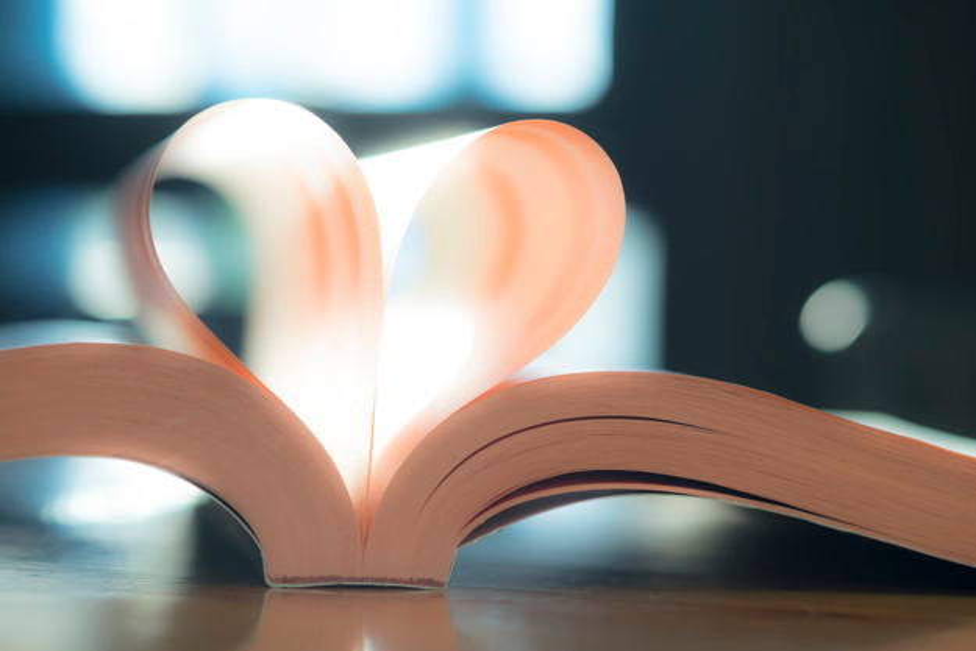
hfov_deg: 22.6
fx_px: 2440
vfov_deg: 15.2
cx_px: 488
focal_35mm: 90
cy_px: 326
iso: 400
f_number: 3.2
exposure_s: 1/240
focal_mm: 60
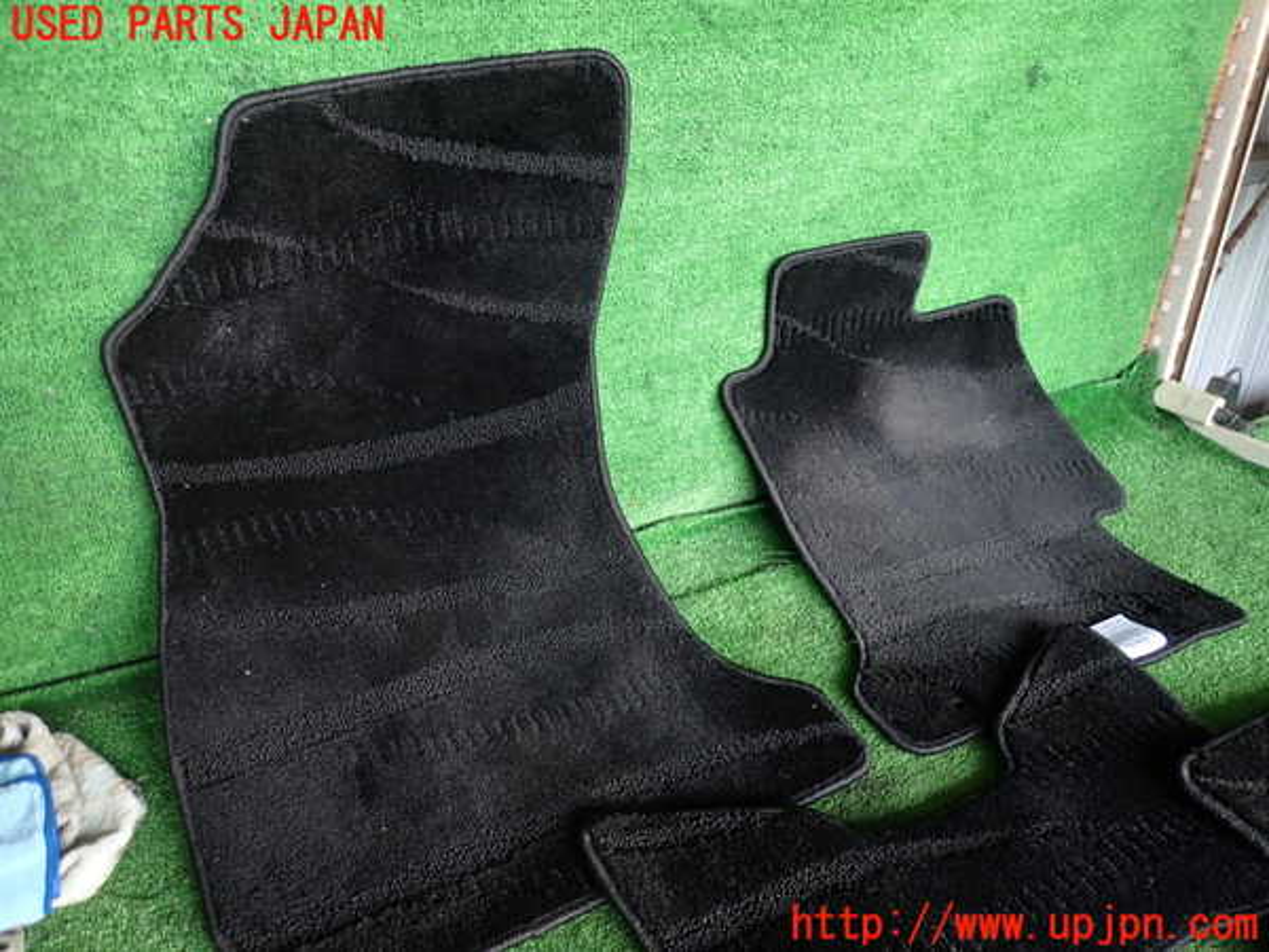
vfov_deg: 54.9
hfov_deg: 69.4
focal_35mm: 25
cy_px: 476
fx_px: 916
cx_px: 634
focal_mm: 4.5
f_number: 2
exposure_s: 1/100
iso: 100
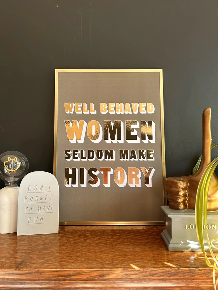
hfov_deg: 53.1
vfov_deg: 67.3
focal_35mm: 26
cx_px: 109
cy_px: 145
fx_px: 218
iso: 80
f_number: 1.5
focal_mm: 5.7
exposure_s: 1/121
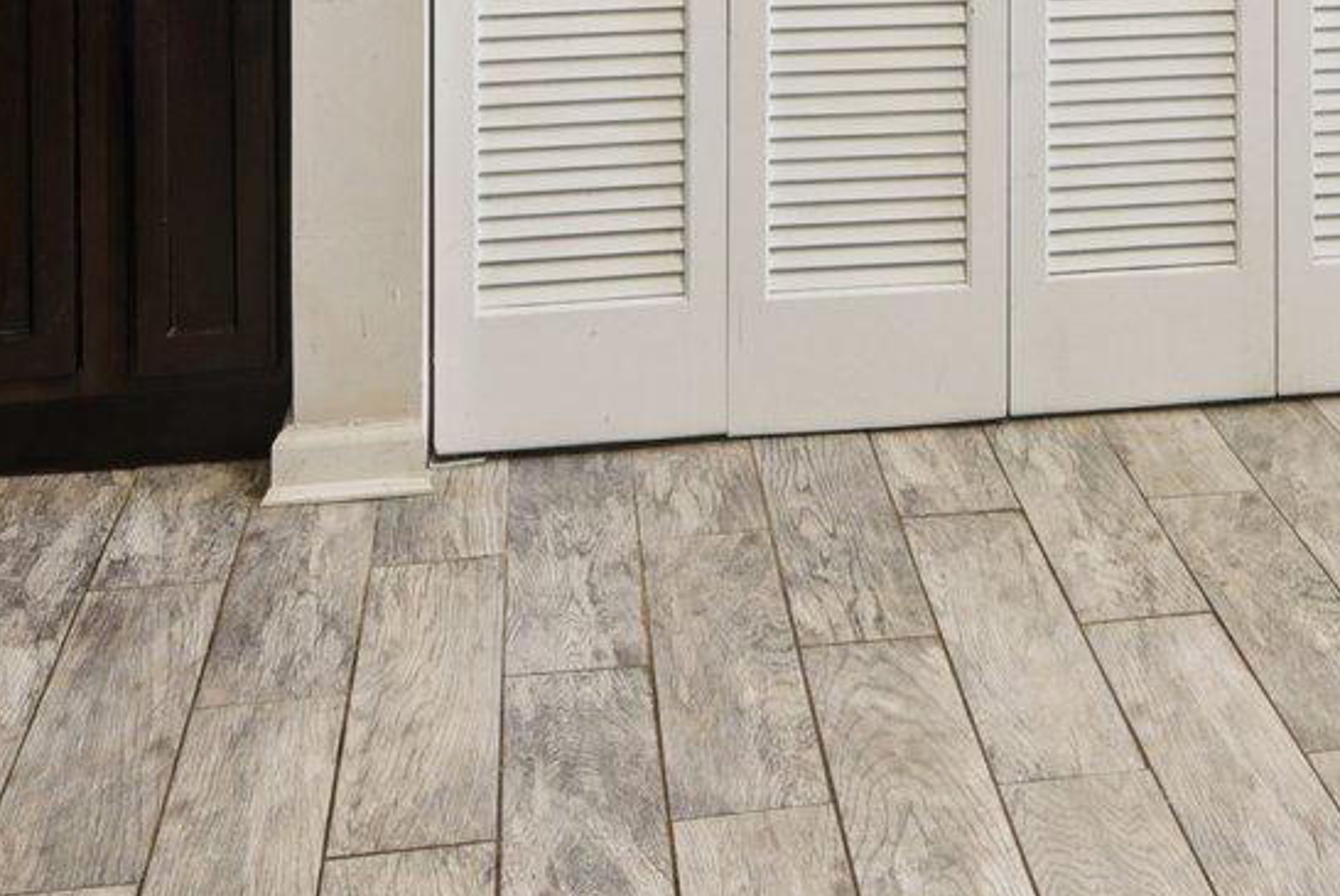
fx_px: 2235
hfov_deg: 32.7
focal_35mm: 60
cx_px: 1011
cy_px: -502
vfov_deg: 19.4
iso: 400
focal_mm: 16
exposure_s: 1/13
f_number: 8
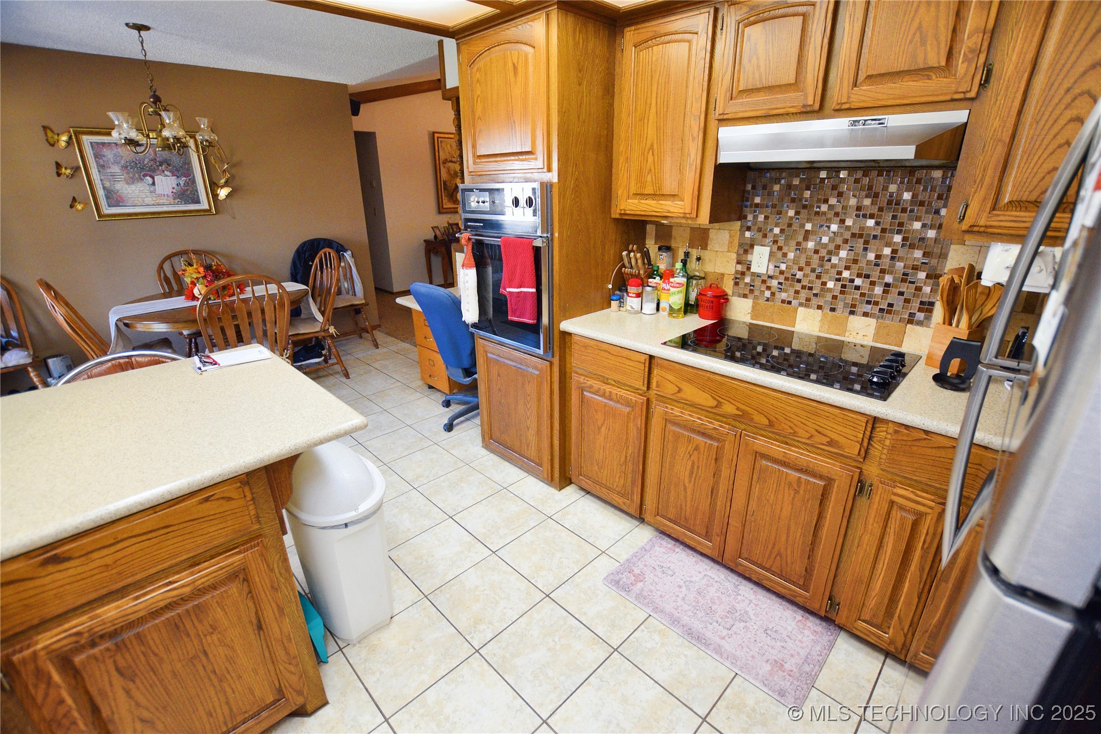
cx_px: 550
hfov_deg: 100.4
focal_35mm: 15
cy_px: 367
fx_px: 459
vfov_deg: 77.3
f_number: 4
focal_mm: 10
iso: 800
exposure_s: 1/60
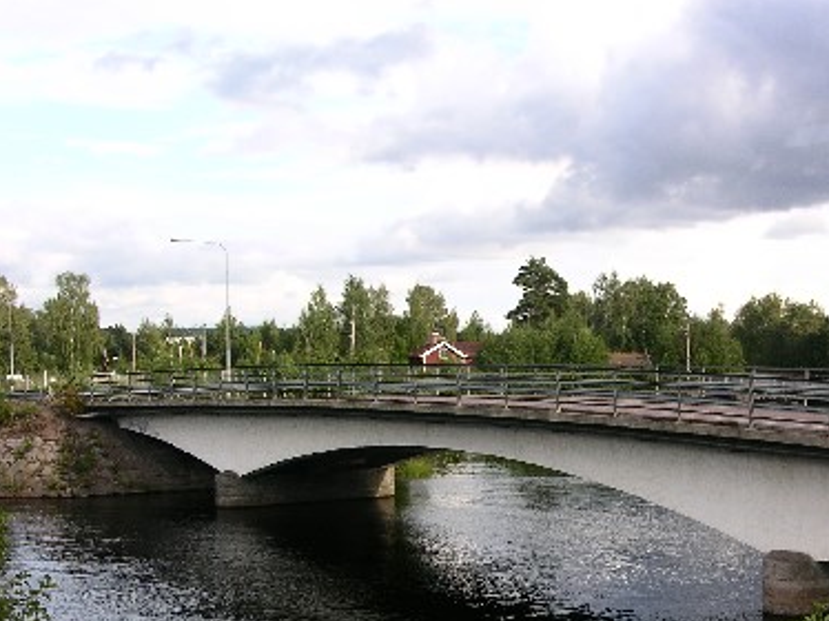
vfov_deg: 26.2
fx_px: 1316
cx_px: 611
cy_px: 475
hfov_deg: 34.3
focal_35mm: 55
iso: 50
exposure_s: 1/81.4
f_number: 5.6
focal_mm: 8.9
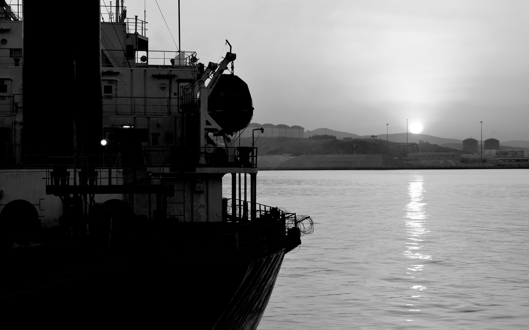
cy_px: 167
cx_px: 265
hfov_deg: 24.5
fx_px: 1218
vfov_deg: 15.4
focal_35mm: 85
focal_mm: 55
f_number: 14
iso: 800
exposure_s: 1/80
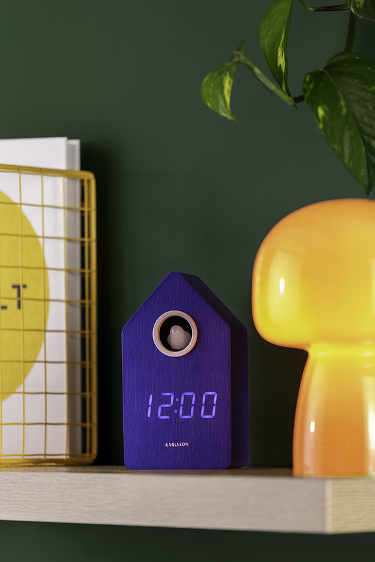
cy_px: 281
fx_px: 2422
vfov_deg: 13.2
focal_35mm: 155
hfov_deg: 8.9
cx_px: 188
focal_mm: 155
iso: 31
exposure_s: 1/2
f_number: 4
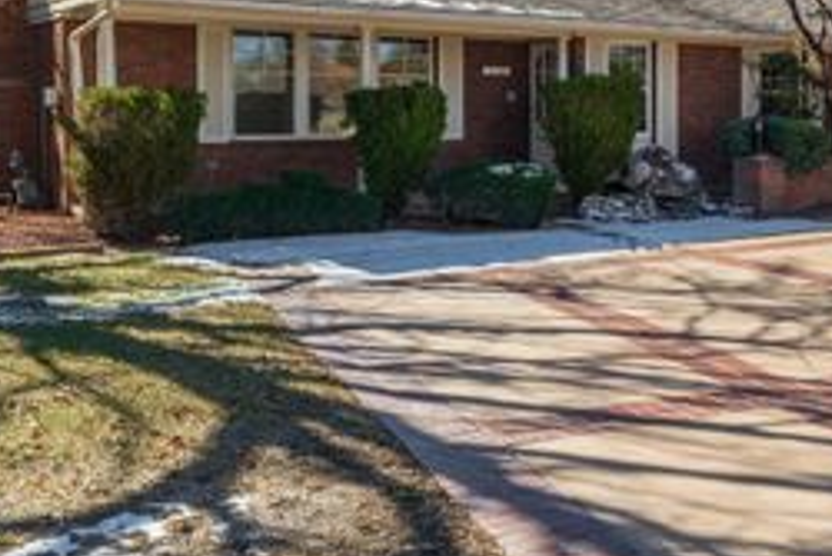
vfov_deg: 27.7
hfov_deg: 38.3
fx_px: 1110
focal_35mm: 48
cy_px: 138
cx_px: 749
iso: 100
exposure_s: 1/3200
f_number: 8
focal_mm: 24
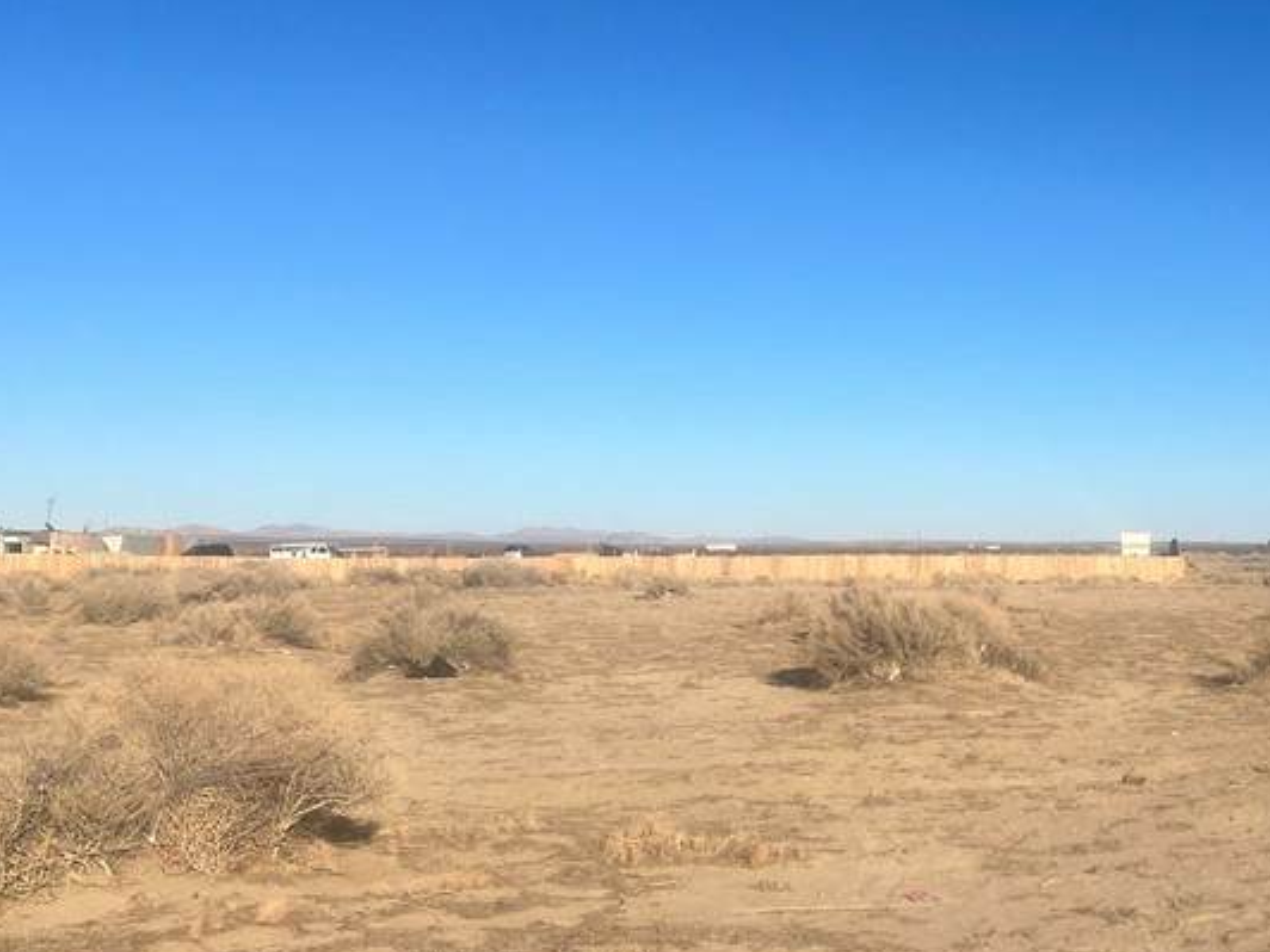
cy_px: 415
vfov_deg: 29.1
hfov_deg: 36.0
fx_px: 1834
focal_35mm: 50
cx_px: 1134
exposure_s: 1/8000
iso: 50
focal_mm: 5.7
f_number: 1.5
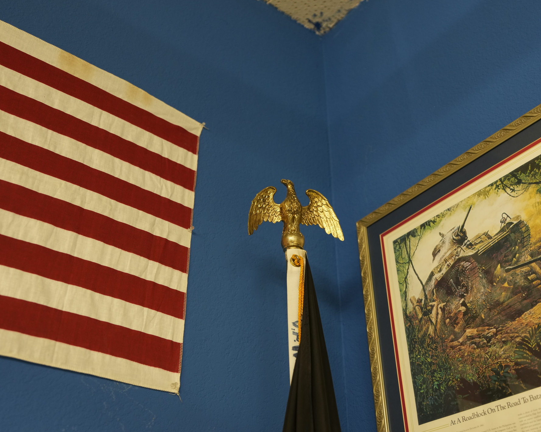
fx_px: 640
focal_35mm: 40
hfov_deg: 45.7
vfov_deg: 37.3
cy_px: 215
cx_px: 295
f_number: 2.8
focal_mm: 35
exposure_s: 1/40
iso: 800
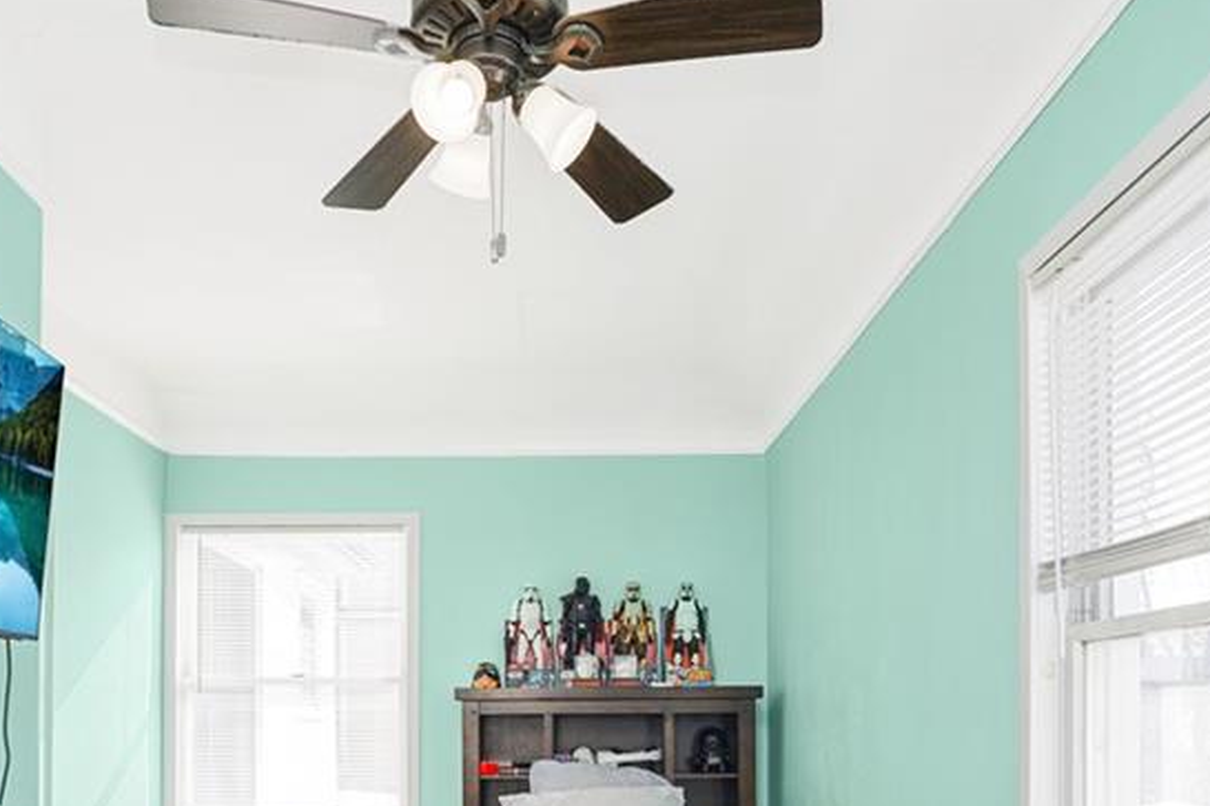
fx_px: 1040
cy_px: 704
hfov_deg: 60.2
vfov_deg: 39.7
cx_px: 534
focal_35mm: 31
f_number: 7.1
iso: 50
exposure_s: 1/100
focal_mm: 16.5
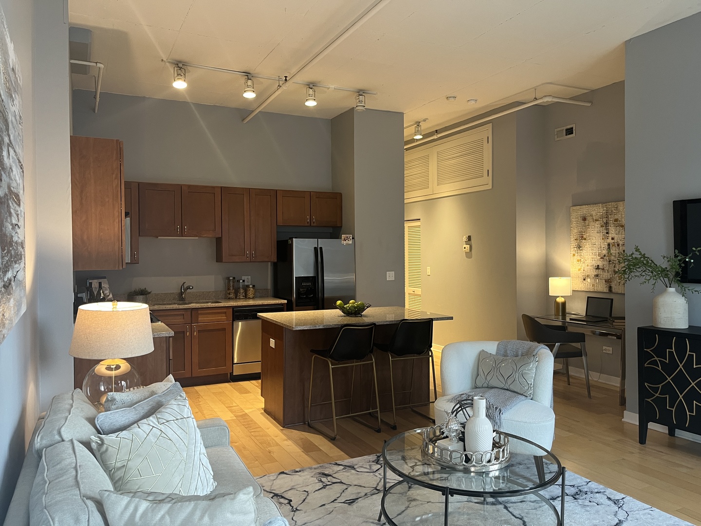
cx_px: 350
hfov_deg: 67.3
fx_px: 527
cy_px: 263
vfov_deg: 53.1
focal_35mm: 26
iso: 160
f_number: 1.6
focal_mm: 5.1
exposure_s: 1/60
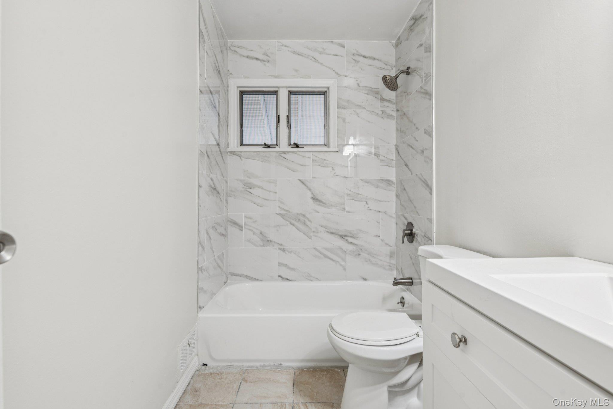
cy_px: 204
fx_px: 289
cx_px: 306
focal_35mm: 17
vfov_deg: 70.4
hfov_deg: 93.3
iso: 200
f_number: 8
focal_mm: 17
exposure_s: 1/13
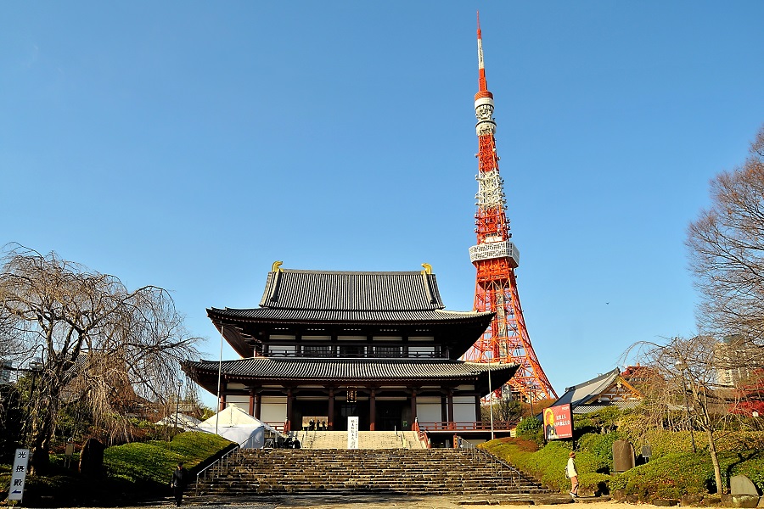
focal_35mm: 28
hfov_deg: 64.6
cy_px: 254
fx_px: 605
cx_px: 382
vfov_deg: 45.7
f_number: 7.1
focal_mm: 19
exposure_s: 1/500
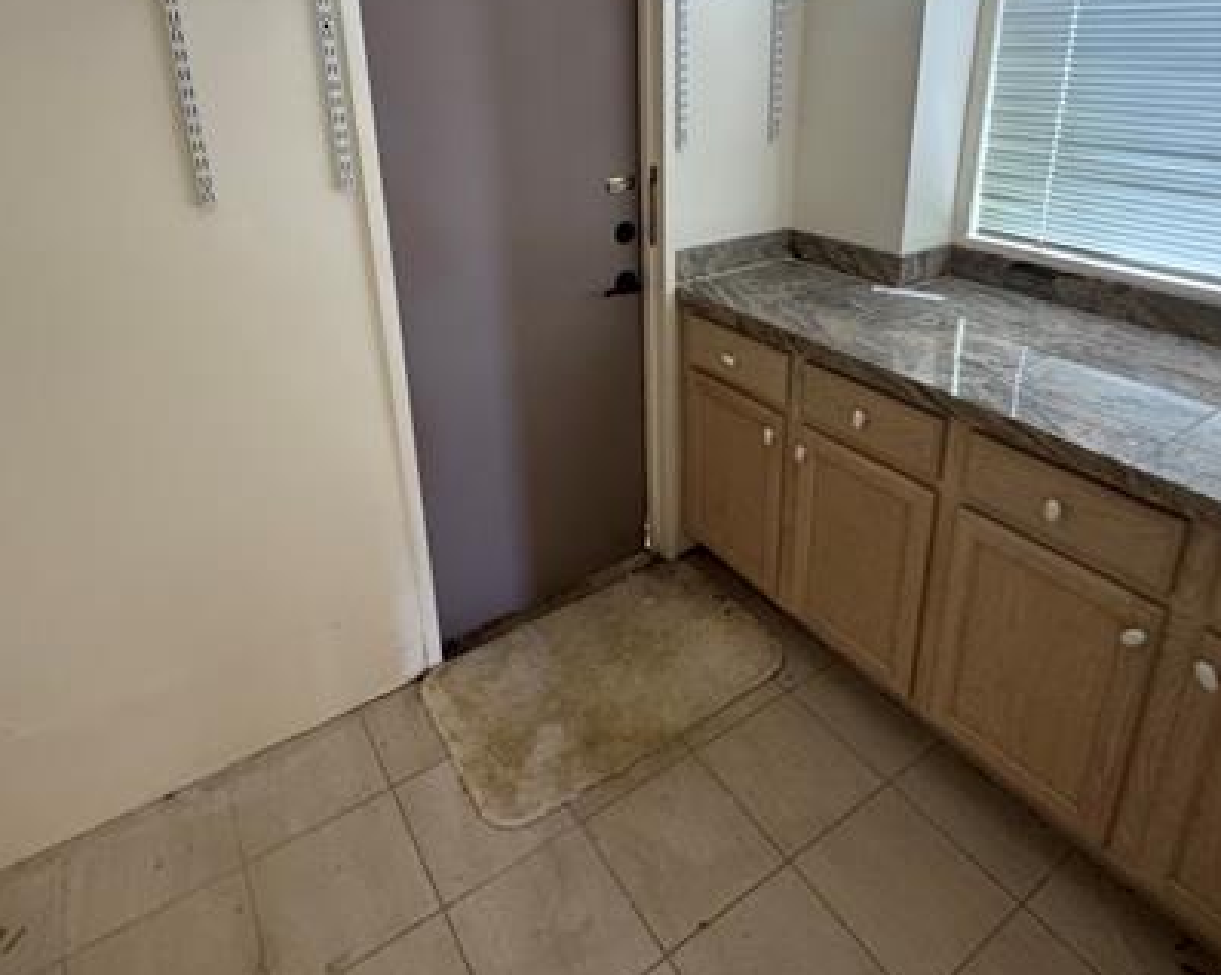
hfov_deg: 75.1
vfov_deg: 61.1
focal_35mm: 22
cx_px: 610
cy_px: 300
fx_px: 795
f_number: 2.2
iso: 500
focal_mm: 2.22
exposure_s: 1/60
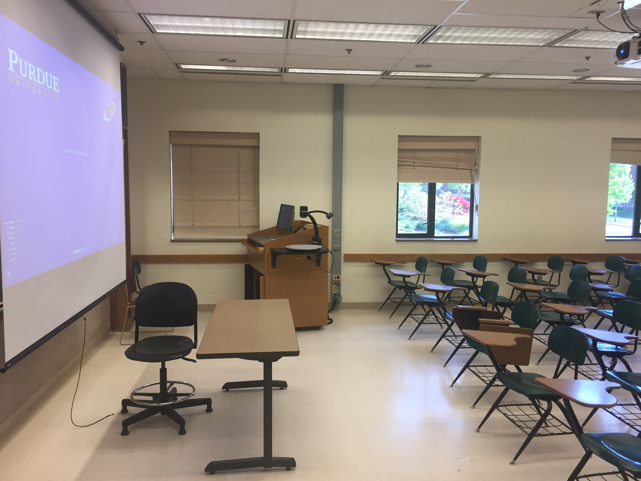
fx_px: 537
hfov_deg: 61.7
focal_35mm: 29
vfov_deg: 48.2
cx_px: 320
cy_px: 240
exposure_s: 1/40
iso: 32
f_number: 2.2
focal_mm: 4.15
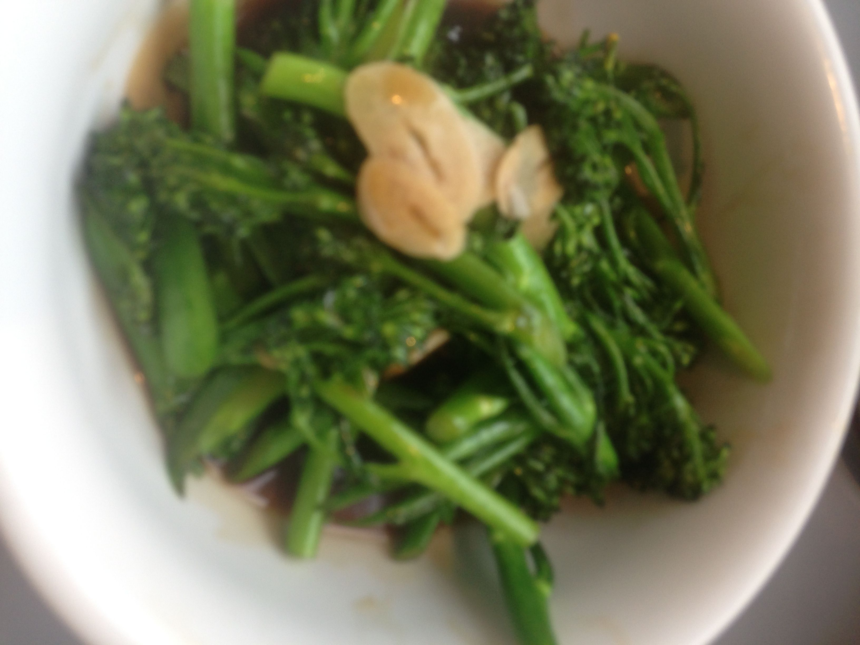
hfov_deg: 55.4
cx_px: 430
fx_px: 820
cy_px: 322
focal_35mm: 33
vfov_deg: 42.9
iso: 64
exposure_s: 1/60
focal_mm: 4.12
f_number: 2.4
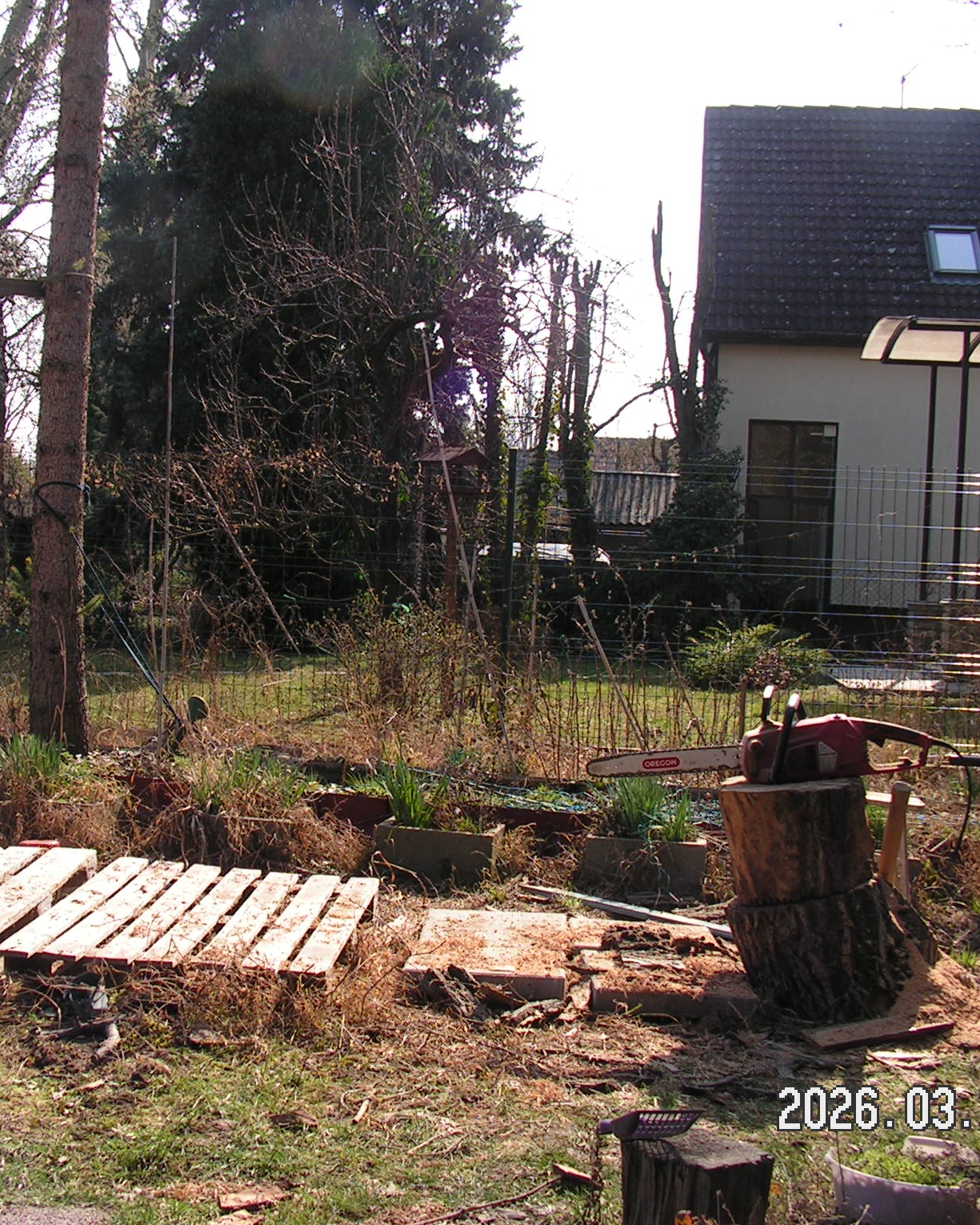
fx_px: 1704
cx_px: 350
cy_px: 614
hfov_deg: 31.9
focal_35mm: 47
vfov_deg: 39.5
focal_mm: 6
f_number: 4.8
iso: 64
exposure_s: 1/250
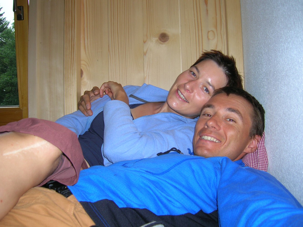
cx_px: 152
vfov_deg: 41.8
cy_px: 114
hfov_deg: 54.0
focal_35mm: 34
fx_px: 298
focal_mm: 5.7
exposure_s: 1/60.1
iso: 50
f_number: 2.9
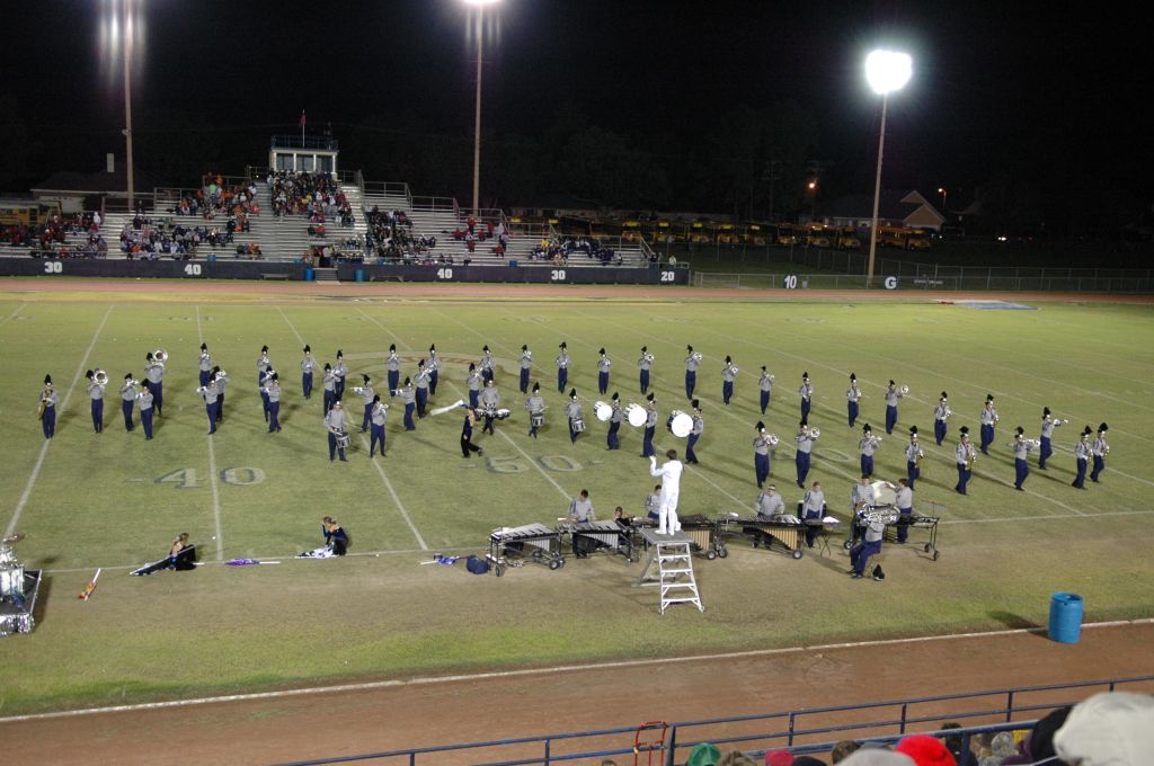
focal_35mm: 39
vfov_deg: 34.1
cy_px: 383
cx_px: 577
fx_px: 1249
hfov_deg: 49.6
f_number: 2.8
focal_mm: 26
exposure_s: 1/60
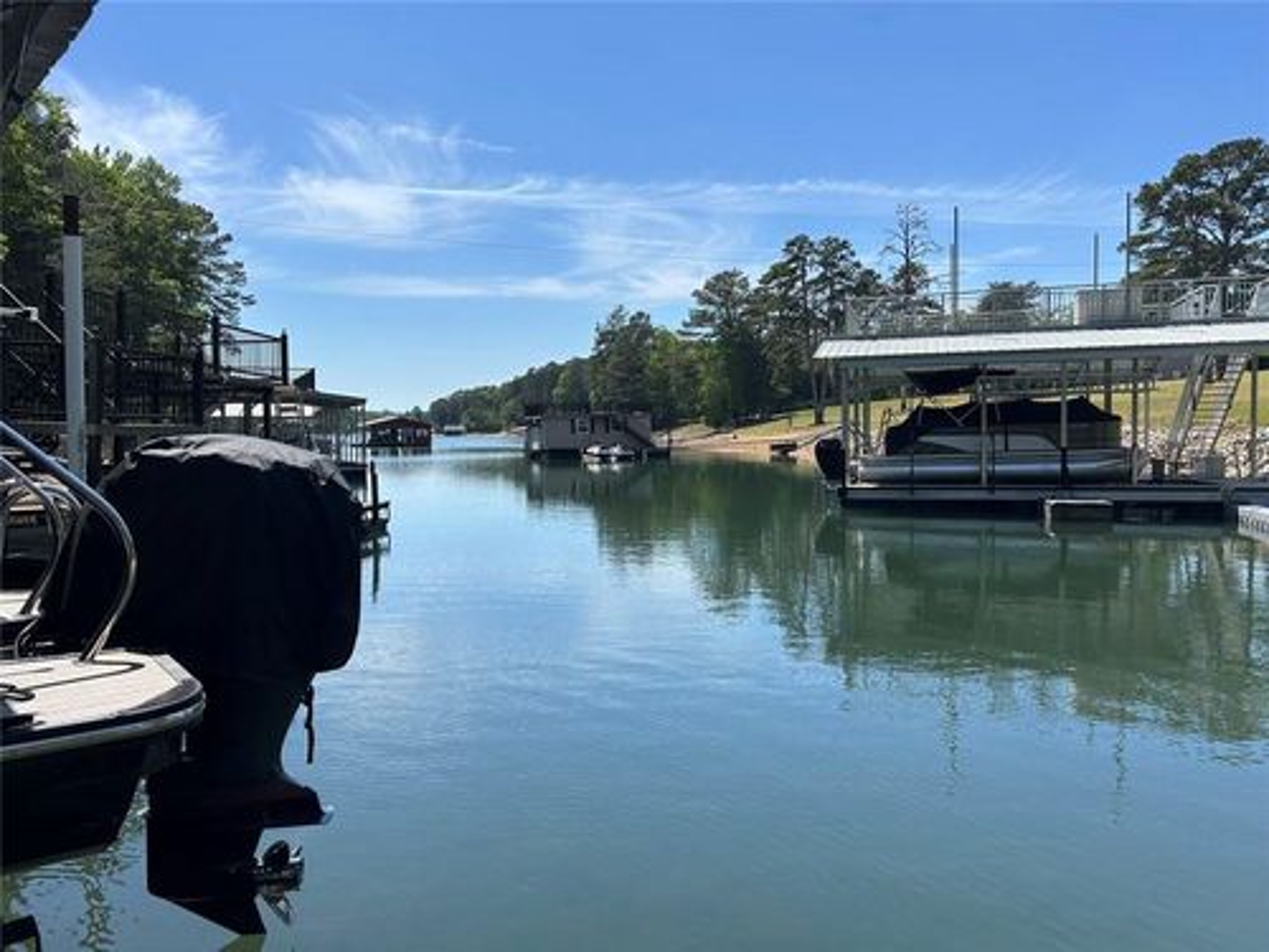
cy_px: 476
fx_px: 953
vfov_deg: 53.1
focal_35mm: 26
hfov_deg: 67.3
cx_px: 634
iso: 50
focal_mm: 5.7
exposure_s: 1/4831
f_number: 1.5
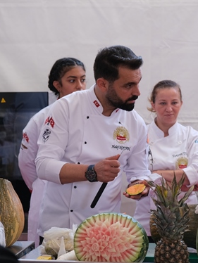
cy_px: 143
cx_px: 204
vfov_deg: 15.8
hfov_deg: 11.7
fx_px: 952
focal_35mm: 125
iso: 320
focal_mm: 50.5
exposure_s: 1/100
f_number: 4
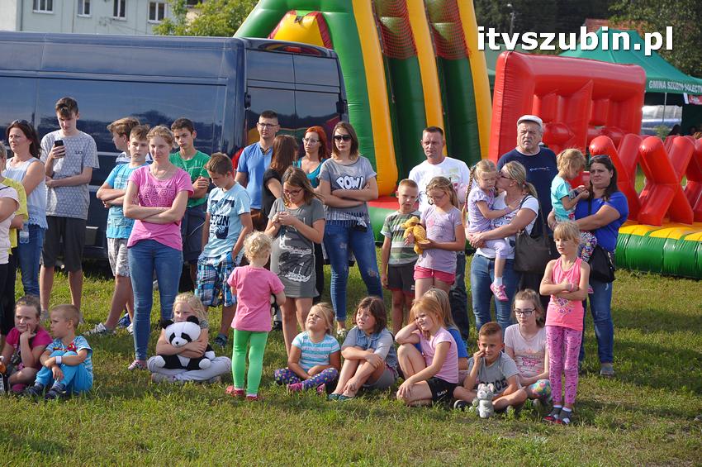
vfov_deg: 13.0
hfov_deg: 19.5
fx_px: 2045
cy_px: 234
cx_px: 351
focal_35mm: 105
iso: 400
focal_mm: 70
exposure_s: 1/640
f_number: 6.3
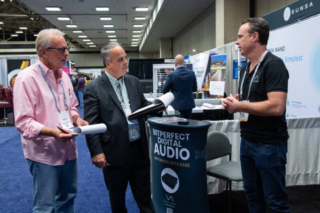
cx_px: 160
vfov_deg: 41.0
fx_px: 284
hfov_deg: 58.8
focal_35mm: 32
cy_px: 106
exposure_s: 1/125
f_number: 5.6
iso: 2000
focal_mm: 32
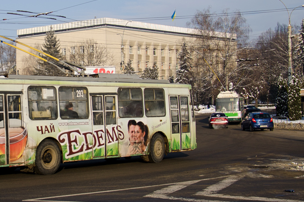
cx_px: 88
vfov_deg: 21.0
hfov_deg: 31.1
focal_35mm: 64
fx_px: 540
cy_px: 50
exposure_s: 1/800
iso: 100
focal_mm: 24
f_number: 3.8
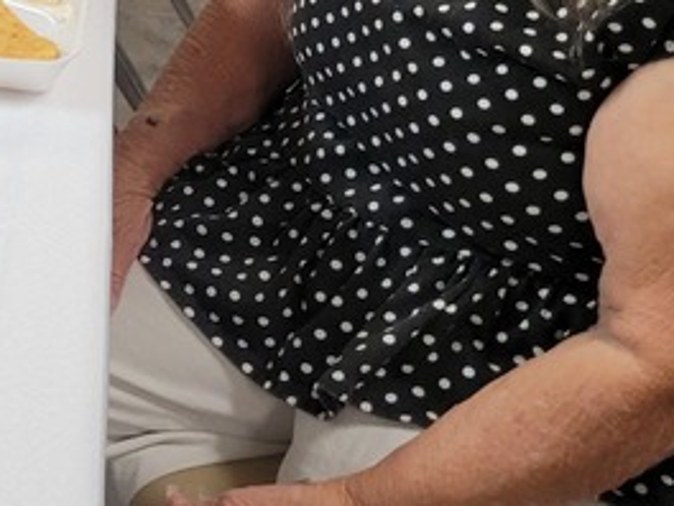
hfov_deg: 17.1
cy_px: -286
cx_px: -401
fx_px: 1967
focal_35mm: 101
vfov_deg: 13.6
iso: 200
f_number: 1.8
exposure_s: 1/120
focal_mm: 5.4
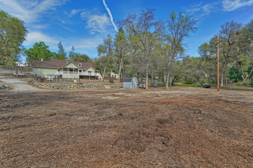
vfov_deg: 64.6
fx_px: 134
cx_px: 126
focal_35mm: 19
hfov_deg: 86.9
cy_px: 84
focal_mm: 19
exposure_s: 1/125
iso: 100
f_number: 7.1
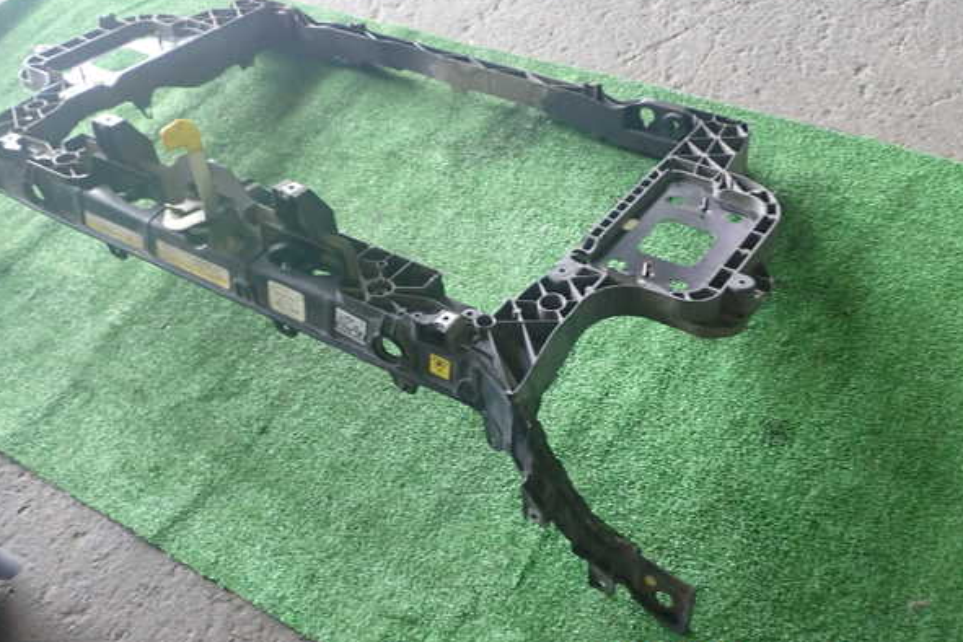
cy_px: 316
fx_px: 1016
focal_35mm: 38
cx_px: 481
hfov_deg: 50.7
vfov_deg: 35.1
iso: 400
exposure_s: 1/40
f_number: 2.5
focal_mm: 6.37
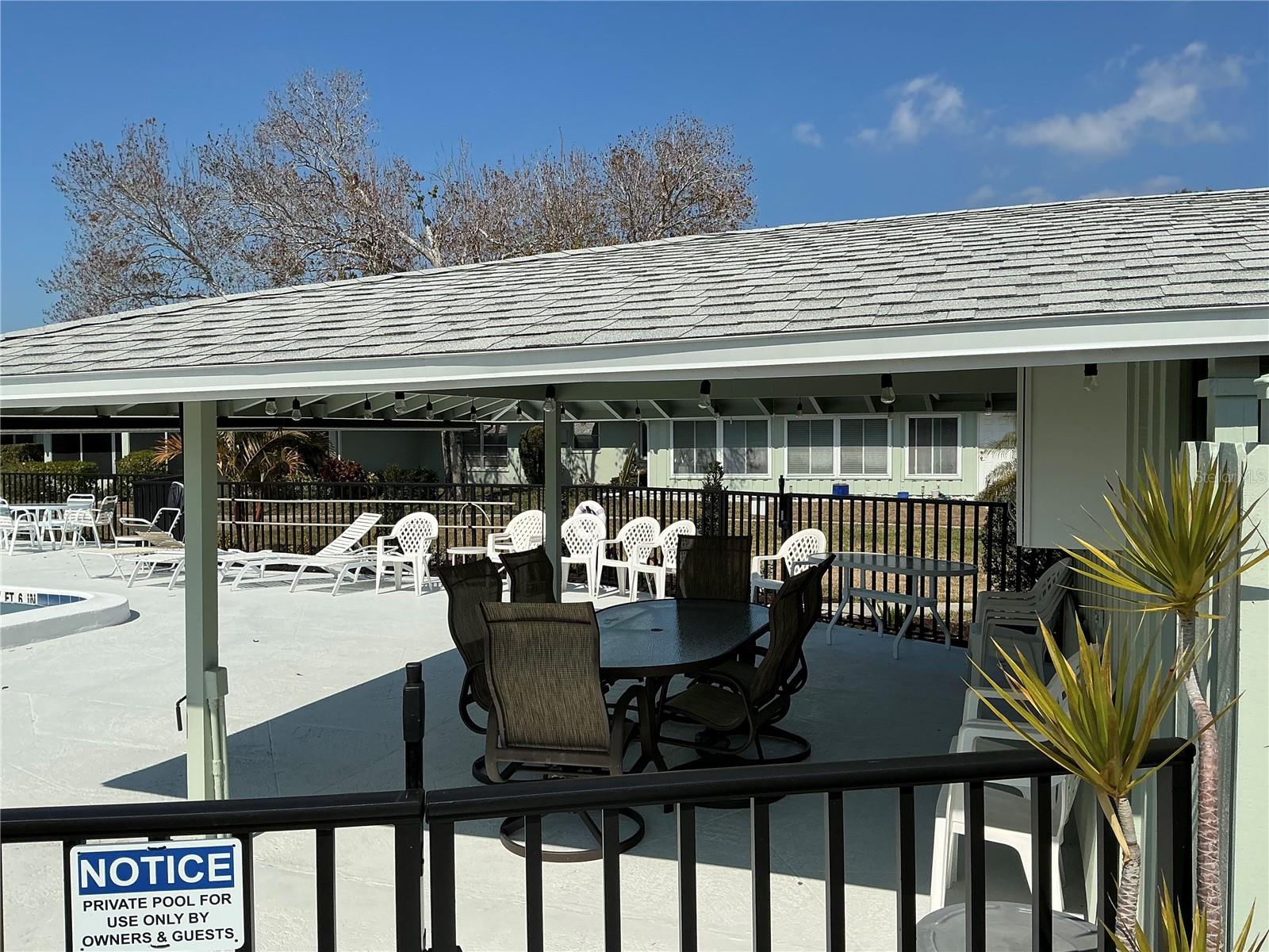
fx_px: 1063
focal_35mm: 29
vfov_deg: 48.2
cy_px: 476
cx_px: 634
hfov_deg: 61.7
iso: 25
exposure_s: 1/4065
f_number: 1.8
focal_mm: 3
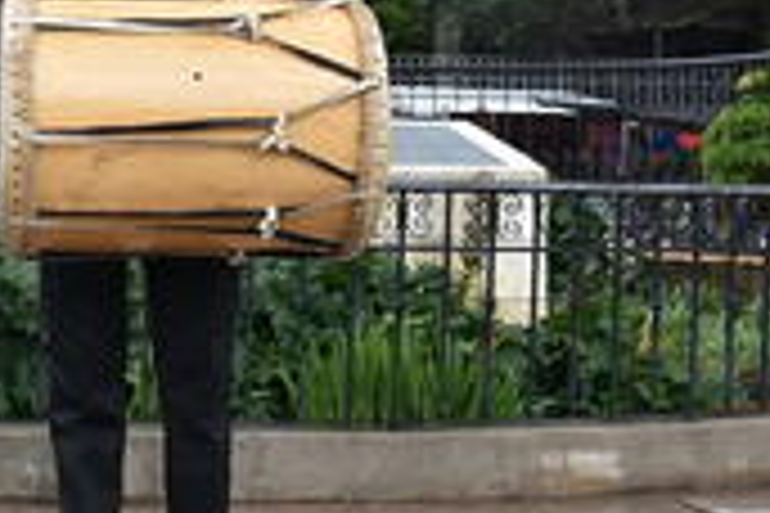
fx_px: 1690
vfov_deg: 17.0
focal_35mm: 79
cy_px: 54
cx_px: -180
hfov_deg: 23.3
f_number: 5.6
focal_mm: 18
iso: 250
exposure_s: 1/400
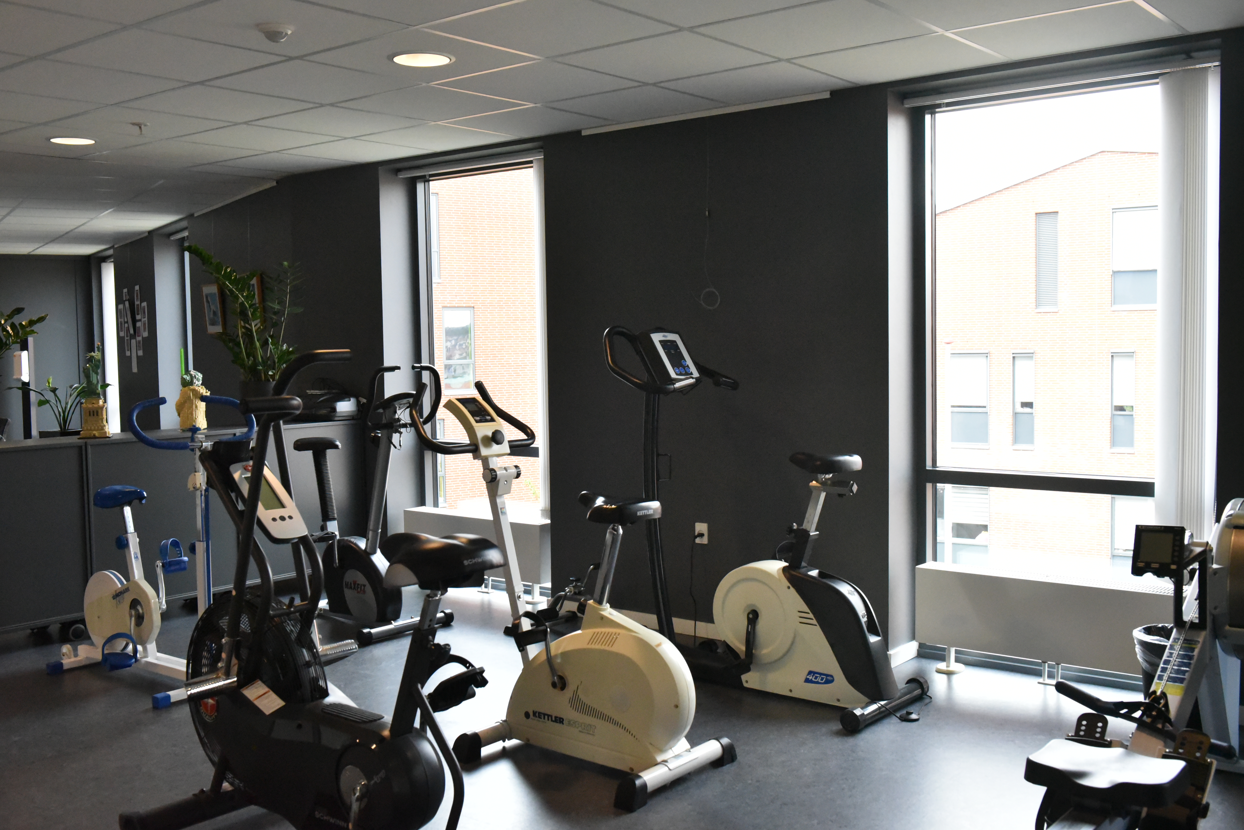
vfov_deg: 37.9
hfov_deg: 54.4
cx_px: 622
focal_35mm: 35
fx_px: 1210
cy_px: 415
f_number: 6.3
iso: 12800
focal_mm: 35
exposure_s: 1/400
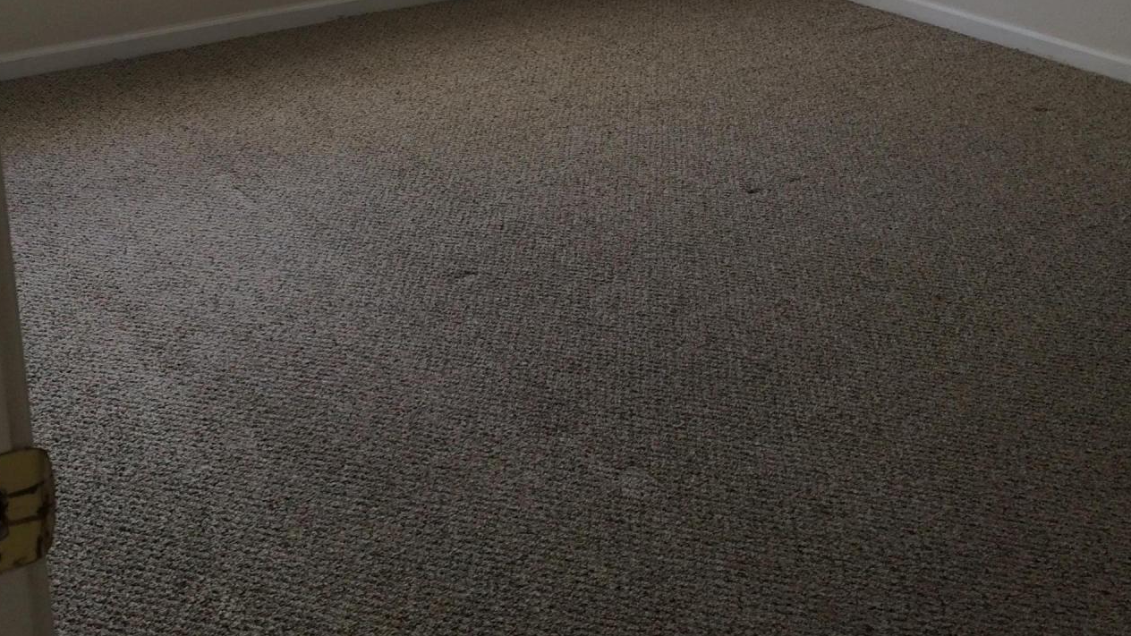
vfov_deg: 23.2
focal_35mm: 50
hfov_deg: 41.3
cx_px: 600
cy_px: 47
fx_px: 1499
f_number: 2.2
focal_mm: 4.15
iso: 32
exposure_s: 1/30
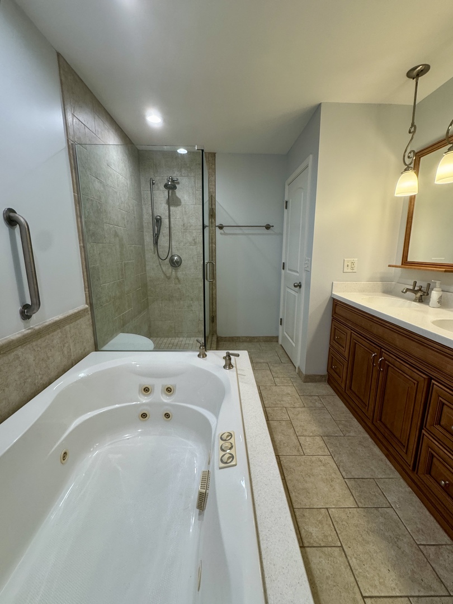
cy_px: 302
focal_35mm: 14
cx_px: 226
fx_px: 244
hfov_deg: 85.7
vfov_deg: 102.1
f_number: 2.2
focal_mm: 2.22
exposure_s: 1/120
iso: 200
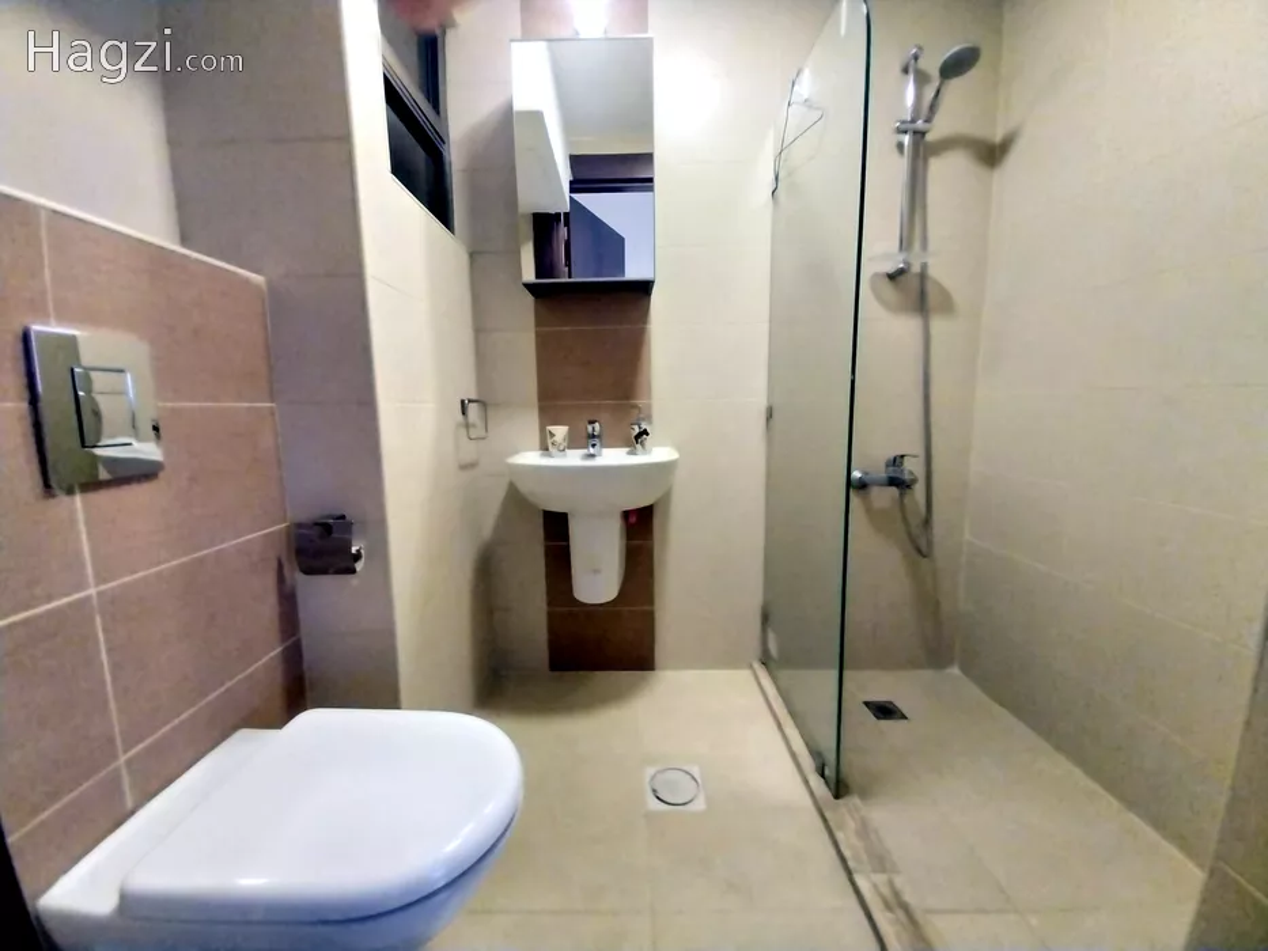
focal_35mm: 13
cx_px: 634
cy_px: 476
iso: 400
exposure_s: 1/14
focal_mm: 1.3
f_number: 2.2
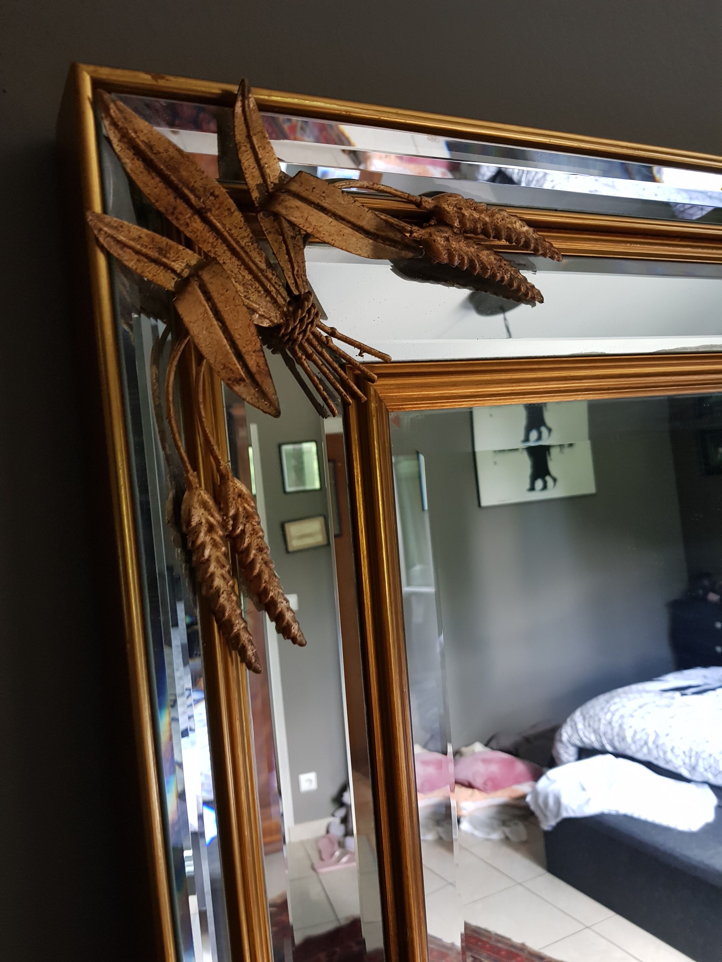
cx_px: 361
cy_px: 481
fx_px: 723
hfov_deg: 53.1
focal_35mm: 26
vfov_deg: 67.3
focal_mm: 4.3
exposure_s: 1/15
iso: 200
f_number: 1.7
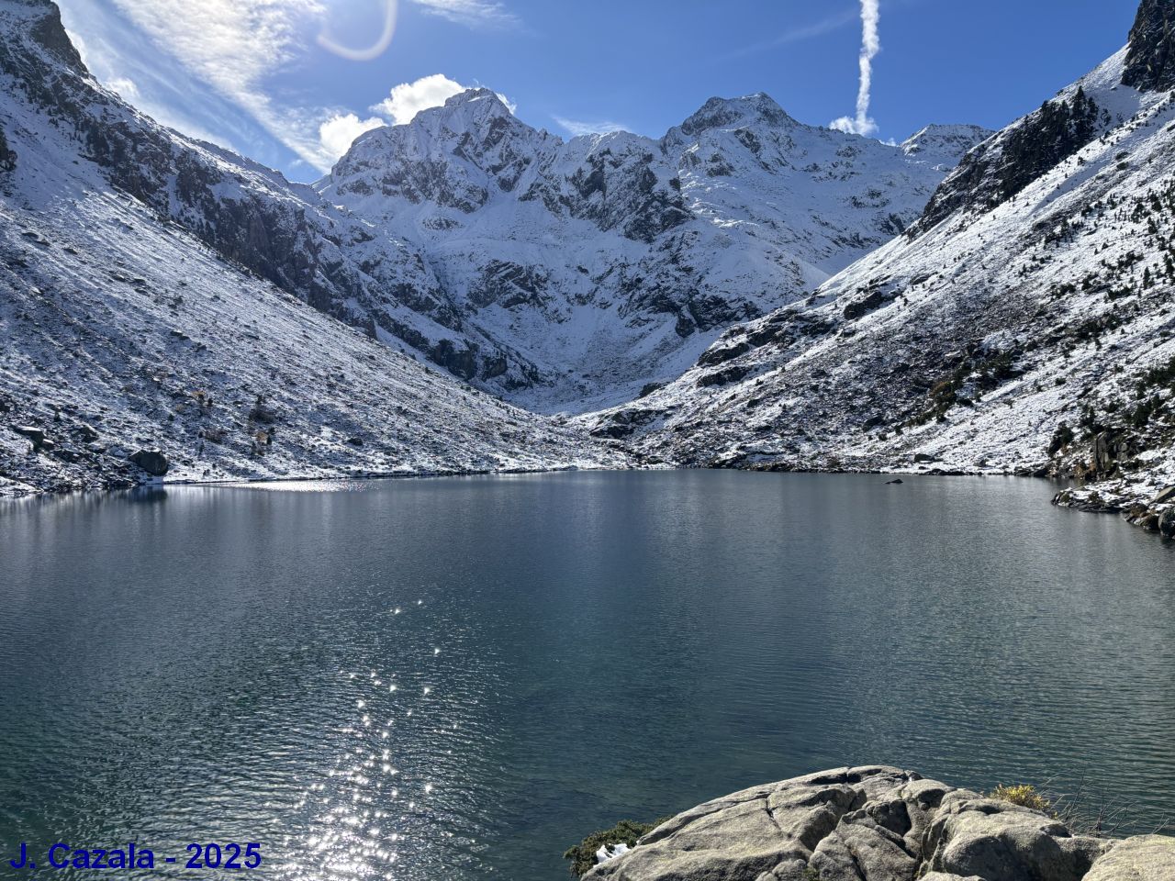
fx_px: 883
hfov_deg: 67.3
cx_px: 588
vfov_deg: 53.1
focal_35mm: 26
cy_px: 440
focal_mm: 5.96
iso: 50
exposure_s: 1/4425
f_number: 1.6
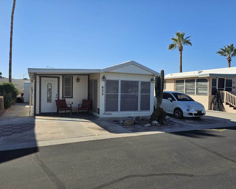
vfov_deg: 54.9
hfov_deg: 66.0
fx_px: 182
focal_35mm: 26
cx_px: 110
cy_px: 97
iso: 20
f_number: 1.7
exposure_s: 1/1238
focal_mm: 6.3
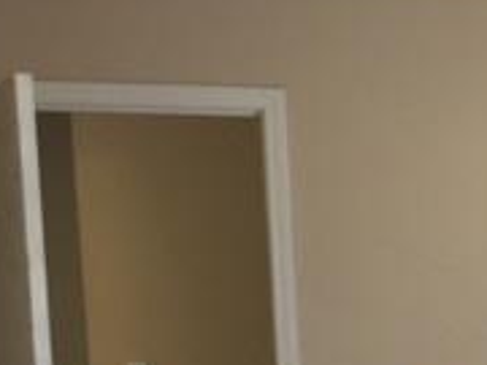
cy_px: 492
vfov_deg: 13.8
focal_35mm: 103
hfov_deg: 16.5
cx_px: 828
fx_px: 1449
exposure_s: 1/15
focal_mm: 4.15
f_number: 2.2
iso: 125
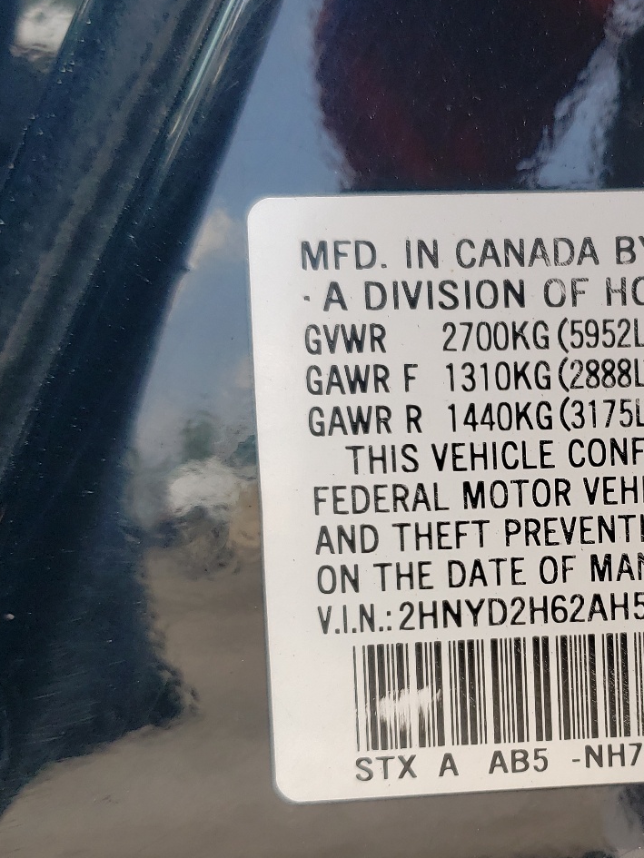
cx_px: 566
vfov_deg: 42.7
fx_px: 1091
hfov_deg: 31.5
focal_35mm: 44
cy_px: 517
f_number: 1.5
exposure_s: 1/385
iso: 50
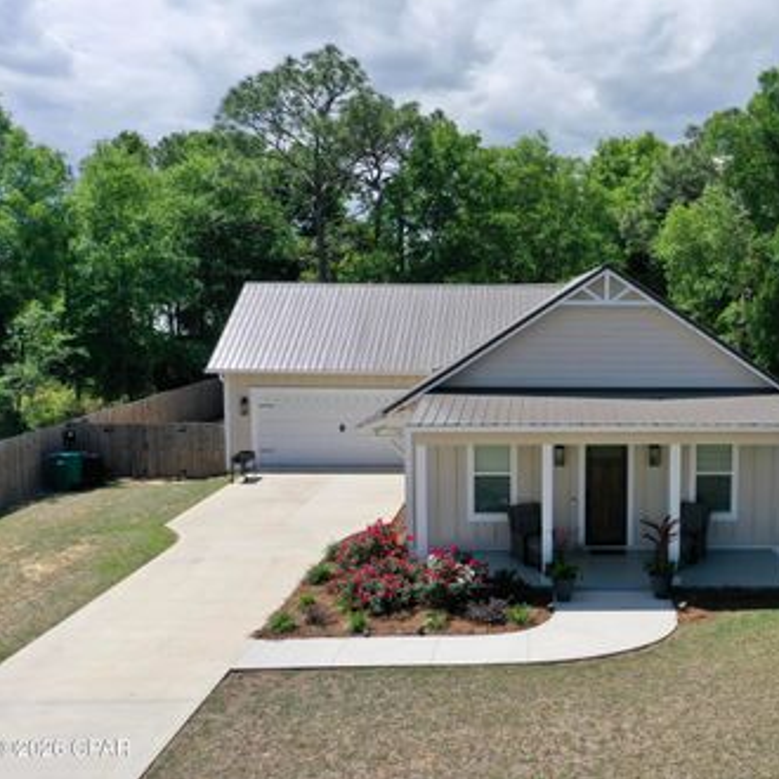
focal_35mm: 36
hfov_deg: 44.5
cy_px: 391
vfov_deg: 46.0
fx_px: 917
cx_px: 588
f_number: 4
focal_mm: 10.26
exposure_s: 1/100
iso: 100
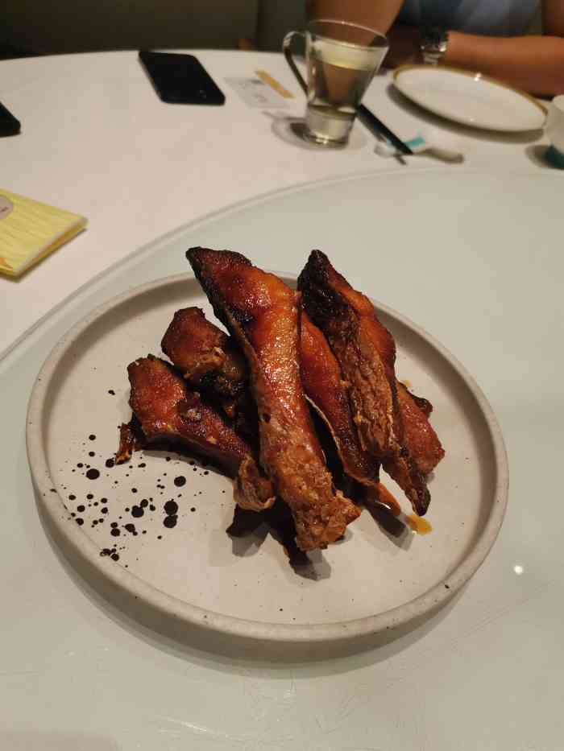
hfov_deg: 53.1
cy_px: 376
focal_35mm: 26
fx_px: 565
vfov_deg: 67.3
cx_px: 282
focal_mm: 4.75
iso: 160
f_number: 1.8
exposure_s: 1/100
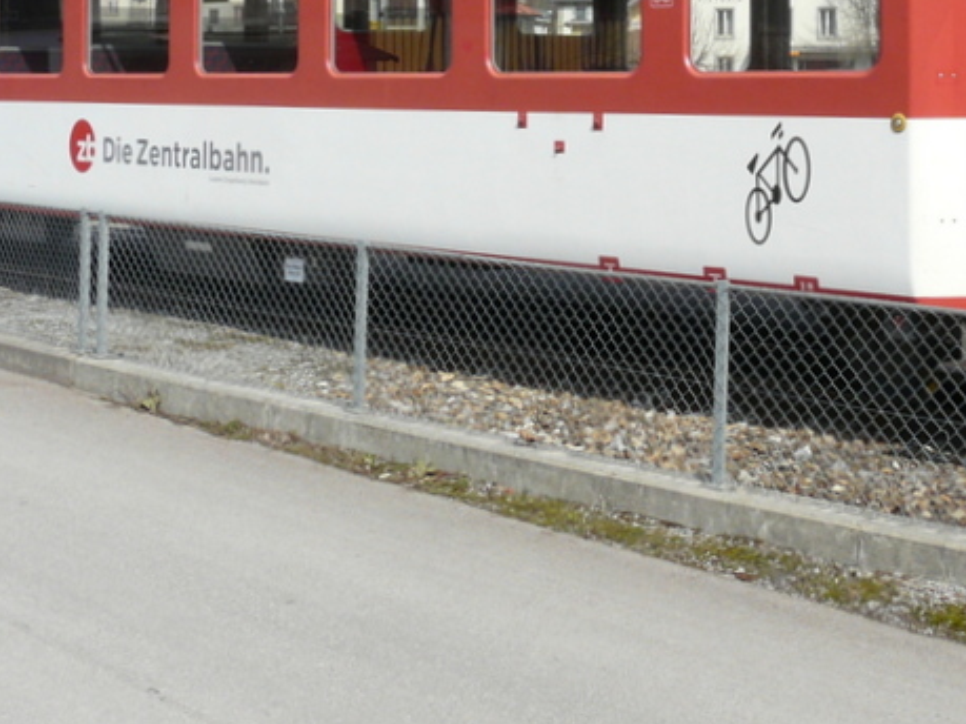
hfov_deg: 31.2
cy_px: 11
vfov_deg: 23.1
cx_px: 707
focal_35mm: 61
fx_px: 1702
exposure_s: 1/320
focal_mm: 4.6
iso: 100
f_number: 5.6
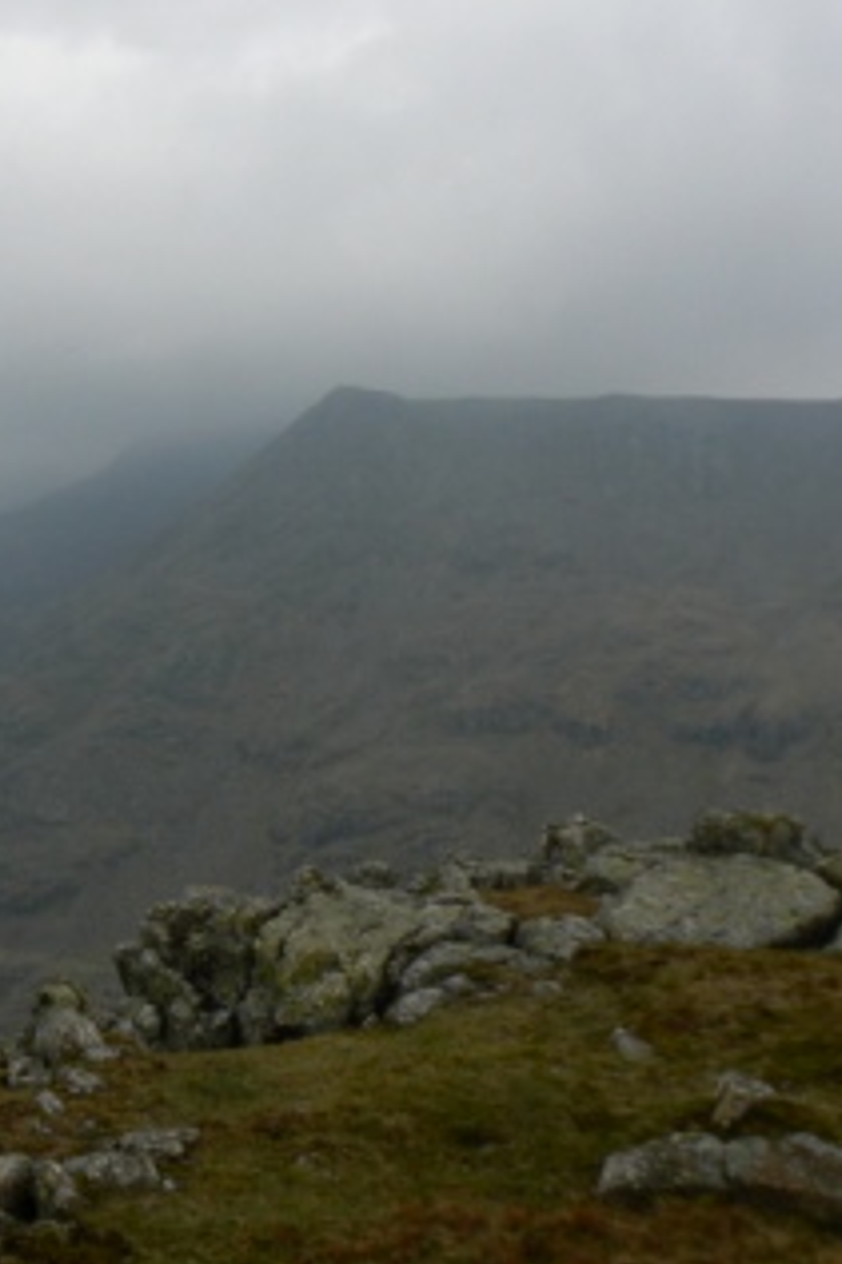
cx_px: 56
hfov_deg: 25.5
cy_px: 638
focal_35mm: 51
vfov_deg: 38.9
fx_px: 1791
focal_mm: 6
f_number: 5.6
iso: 80
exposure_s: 1/320
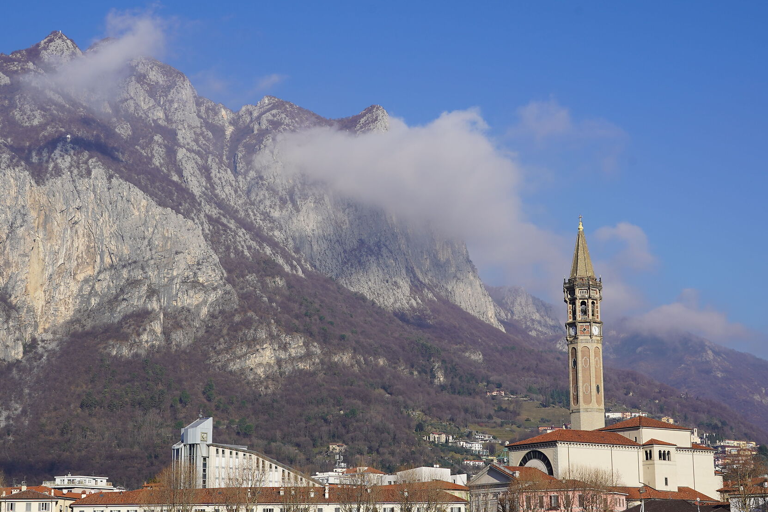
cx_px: 392
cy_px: 225
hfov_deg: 31.0
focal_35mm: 65
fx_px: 1387
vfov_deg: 20.9
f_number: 11
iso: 100
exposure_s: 1/200
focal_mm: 45
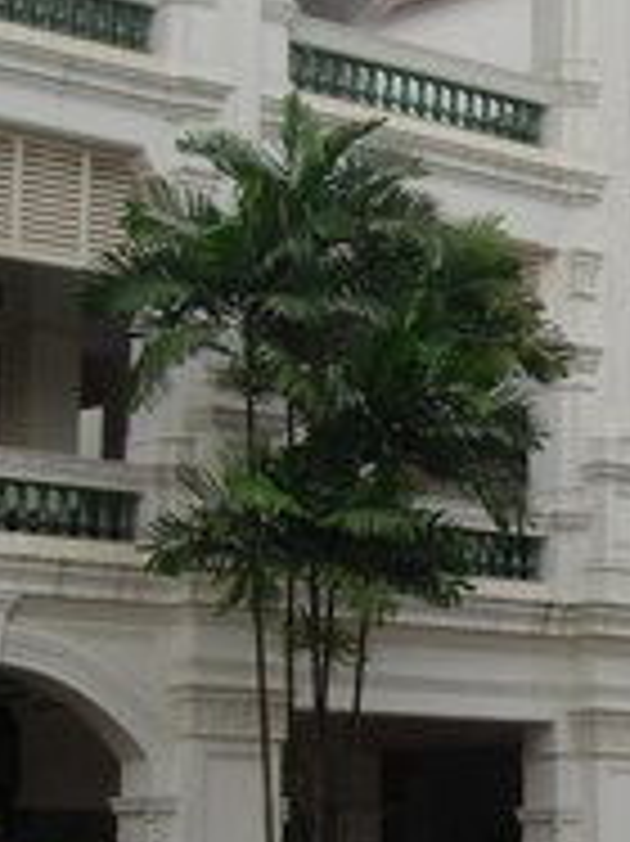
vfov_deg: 16.1
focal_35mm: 122
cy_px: 531
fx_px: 2964
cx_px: 981
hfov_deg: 11.6
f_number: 4.8
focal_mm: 7.8
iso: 79
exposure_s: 1/242
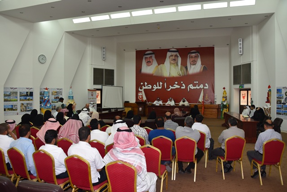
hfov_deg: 65.5
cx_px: 144
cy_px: 96
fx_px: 223
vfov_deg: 46.4
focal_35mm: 28
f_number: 5
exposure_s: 1/100
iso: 800
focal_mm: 28
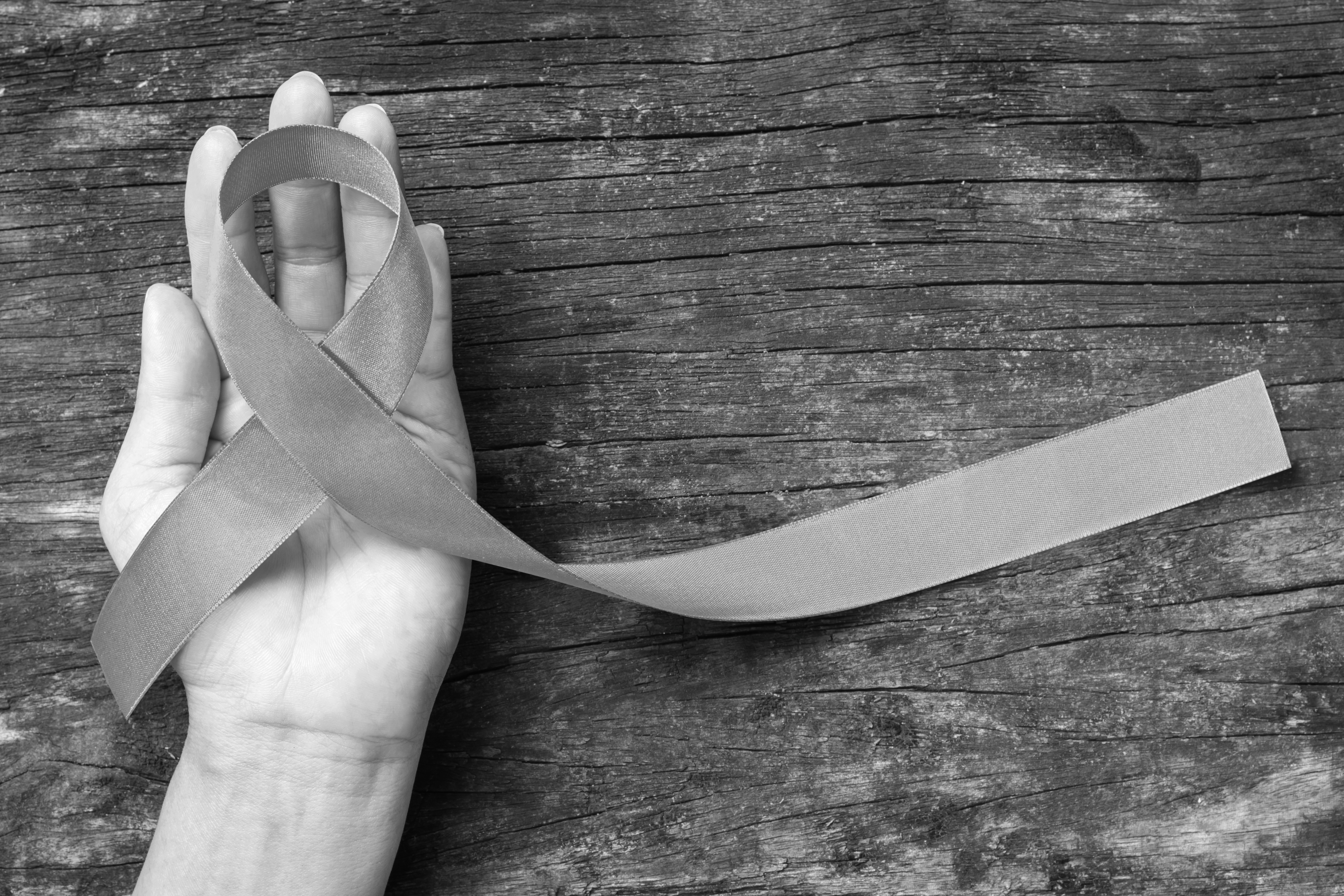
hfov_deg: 27.0
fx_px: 2800
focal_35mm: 75
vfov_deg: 18.2
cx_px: 672
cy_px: 448
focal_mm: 50
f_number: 11
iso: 100
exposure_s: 1/15
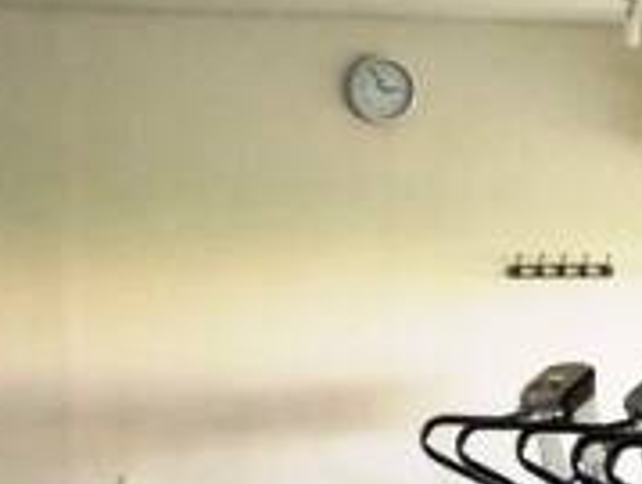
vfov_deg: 10.7
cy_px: 545
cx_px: 1008
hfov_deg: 13.4
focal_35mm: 137
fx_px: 2546
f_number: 3
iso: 360
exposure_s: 1/40
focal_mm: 4.3
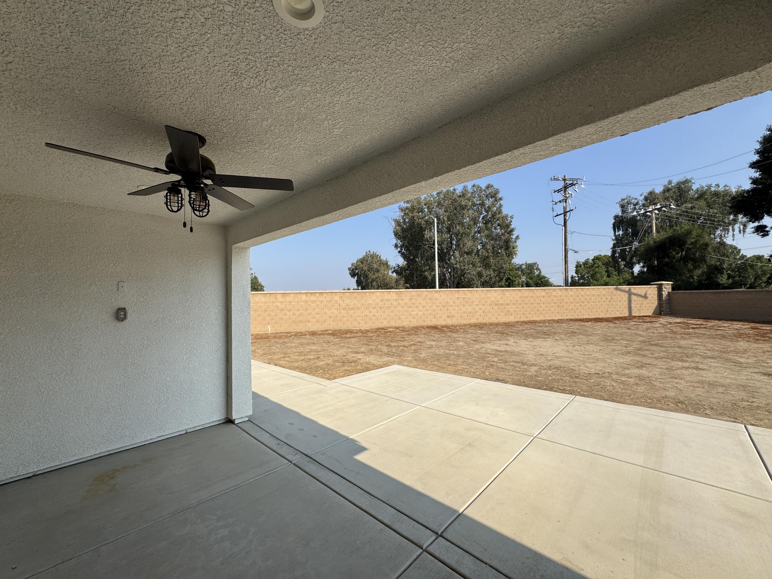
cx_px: 386
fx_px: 312
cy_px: 290
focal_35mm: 14
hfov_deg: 102.1
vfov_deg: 85.7
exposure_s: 1/2146
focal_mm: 2.22
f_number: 2.2
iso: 50
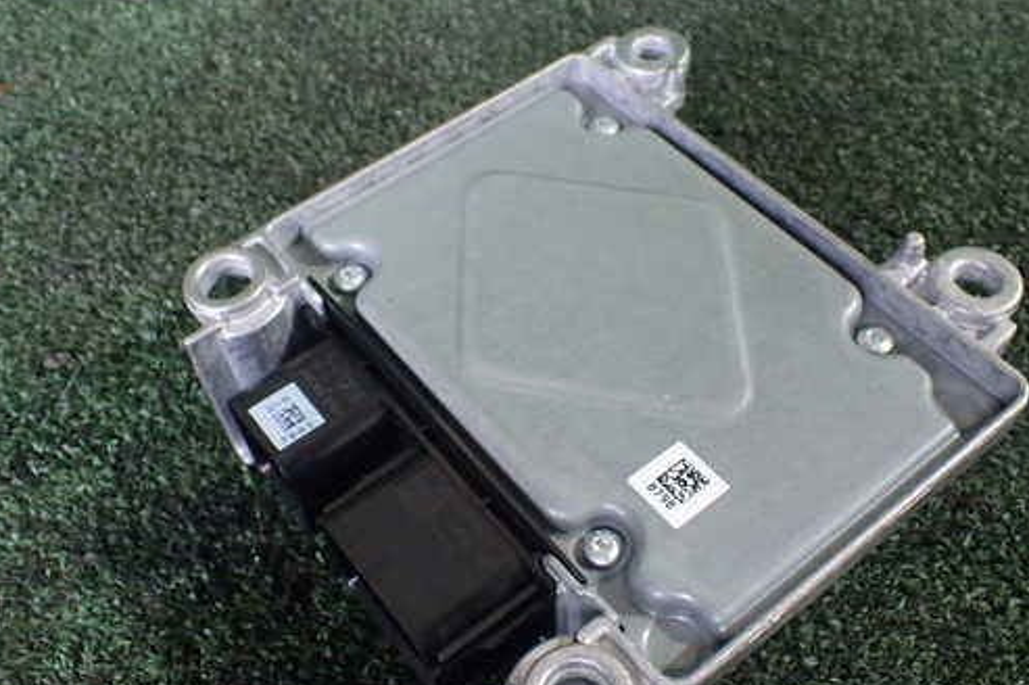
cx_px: 541
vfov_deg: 35.0
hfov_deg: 50.7
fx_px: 1085
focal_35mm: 38
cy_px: 380
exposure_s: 1/30
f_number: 2.3
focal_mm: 5.4
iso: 800
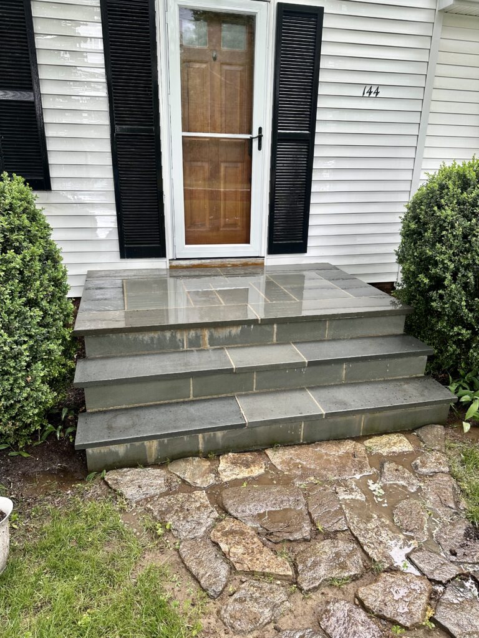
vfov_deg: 71.6
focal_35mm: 24
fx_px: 443
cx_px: 240
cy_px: 319
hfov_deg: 56.8
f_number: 1.78
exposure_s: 1/201
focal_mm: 6.86
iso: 64
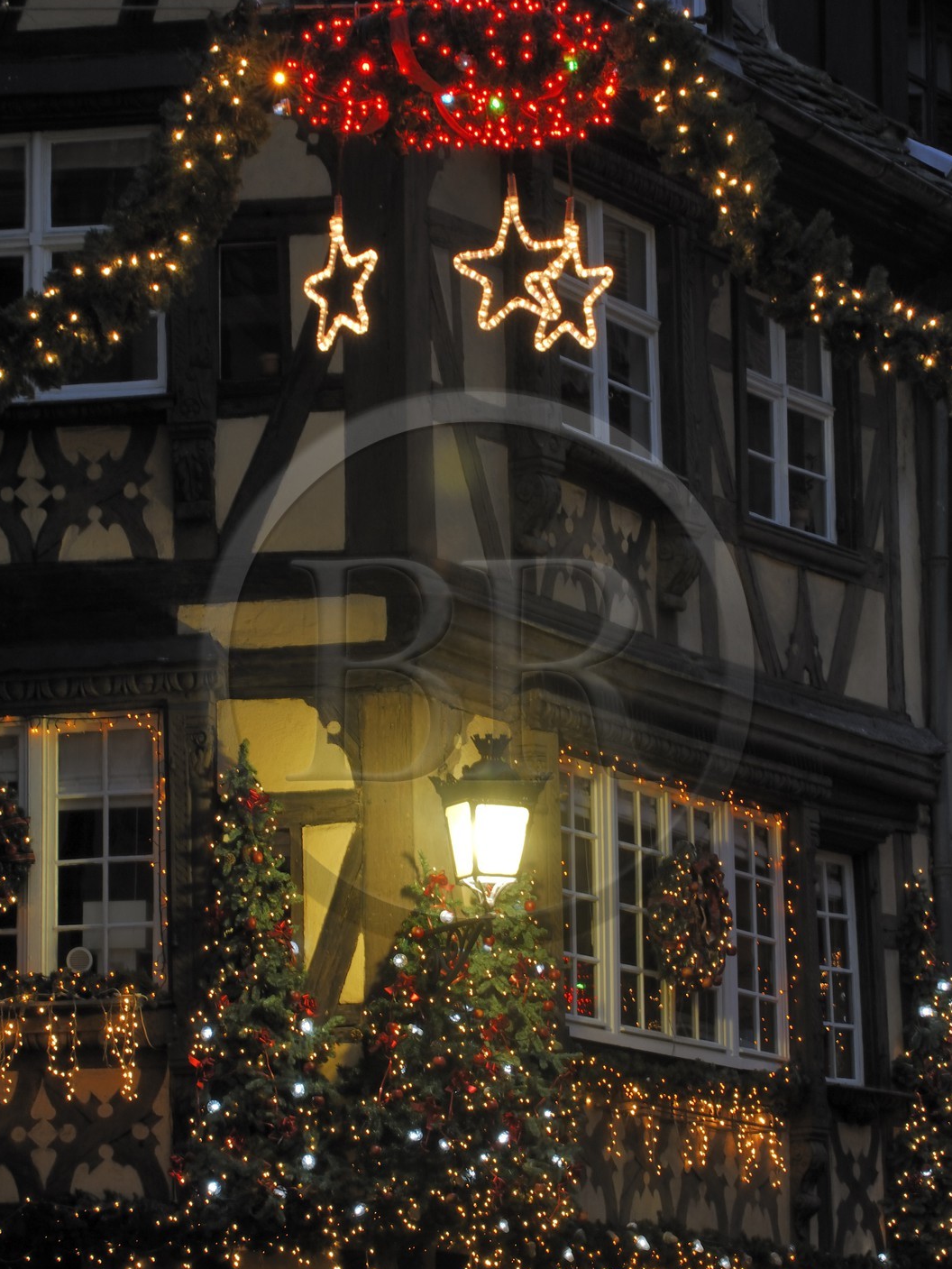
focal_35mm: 156
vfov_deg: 12.7
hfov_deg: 9.5
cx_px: 476
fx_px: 5701
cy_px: 671
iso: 100
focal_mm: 95
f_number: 16
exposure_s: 2.5
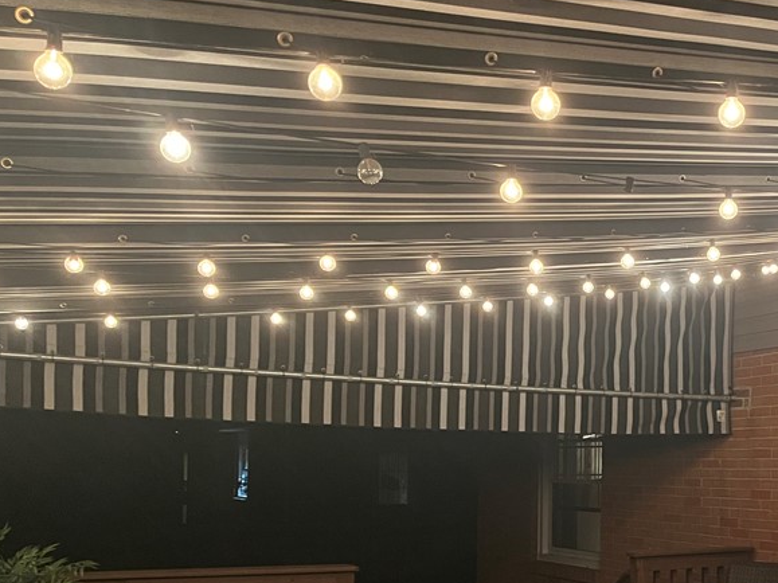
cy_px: 453
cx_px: 638
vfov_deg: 30.8
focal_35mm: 46
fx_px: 1034
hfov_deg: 39.4
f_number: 1.6
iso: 640
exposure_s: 1/40
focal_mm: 5.1
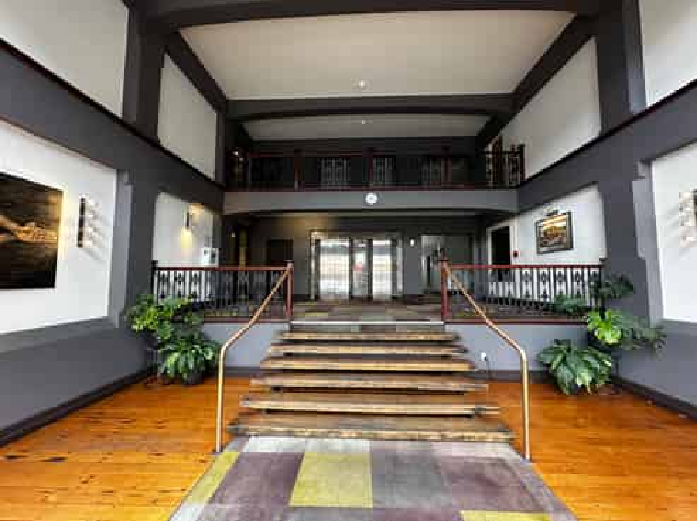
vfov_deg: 85.6
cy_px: 260
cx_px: 348
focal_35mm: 14
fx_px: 282
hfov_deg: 102.1
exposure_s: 1/100
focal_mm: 2.22
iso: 200
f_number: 2.2
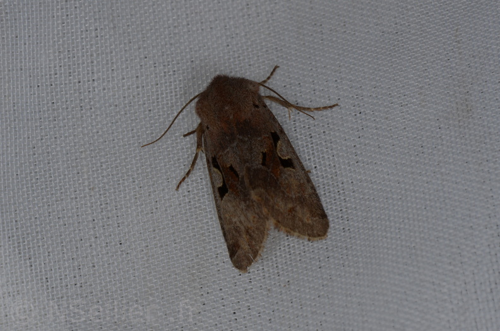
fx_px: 1767
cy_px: 166
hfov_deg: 16.1
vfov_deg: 10.7
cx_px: 250
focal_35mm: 128
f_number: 25
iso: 160
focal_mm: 85
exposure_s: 1/60
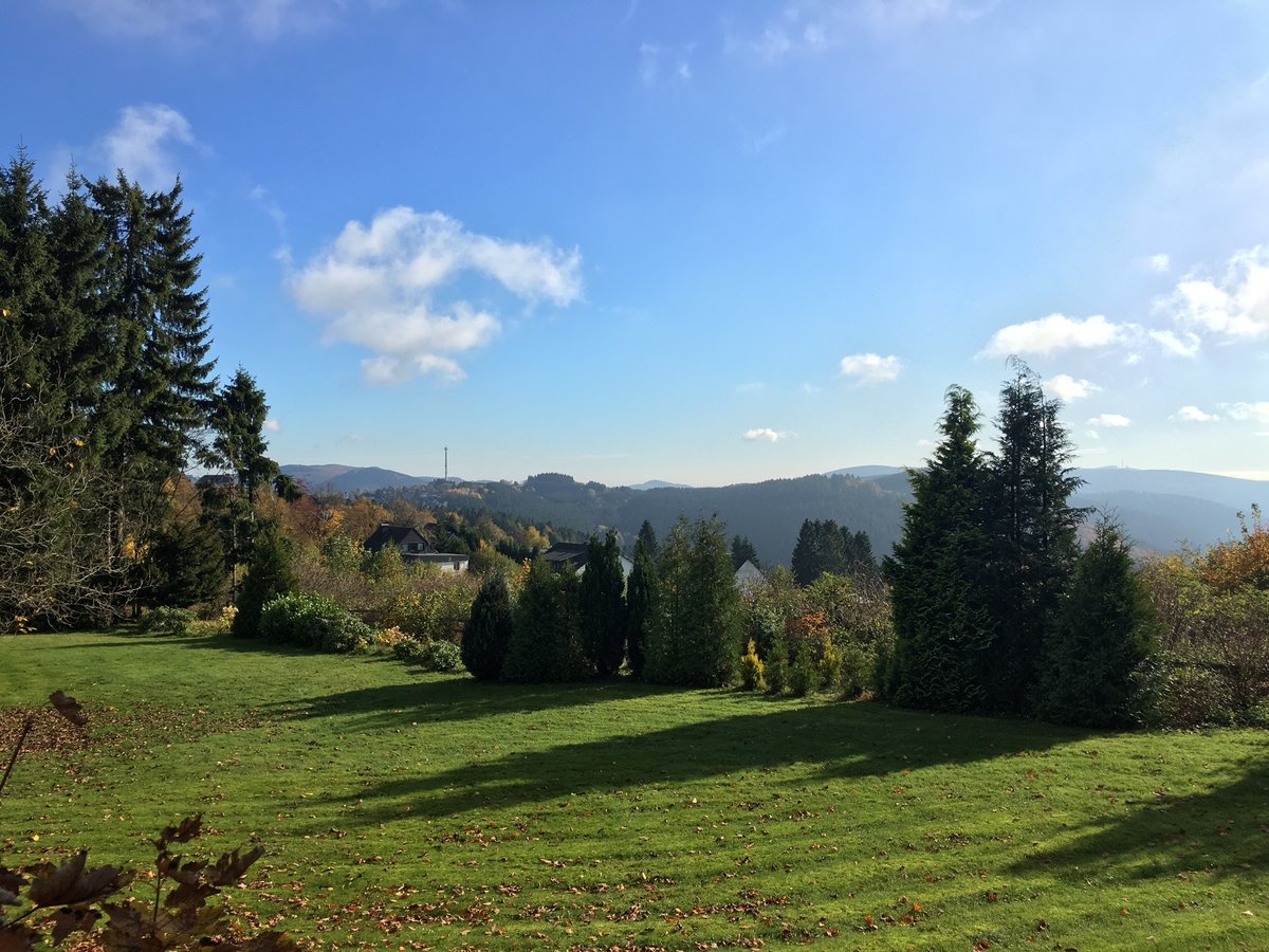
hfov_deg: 61.7
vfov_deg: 48.2
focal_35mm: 29
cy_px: 476
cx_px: 634
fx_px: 1063
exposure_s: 1/1221
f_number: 2.2
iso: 25
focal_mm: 4.15
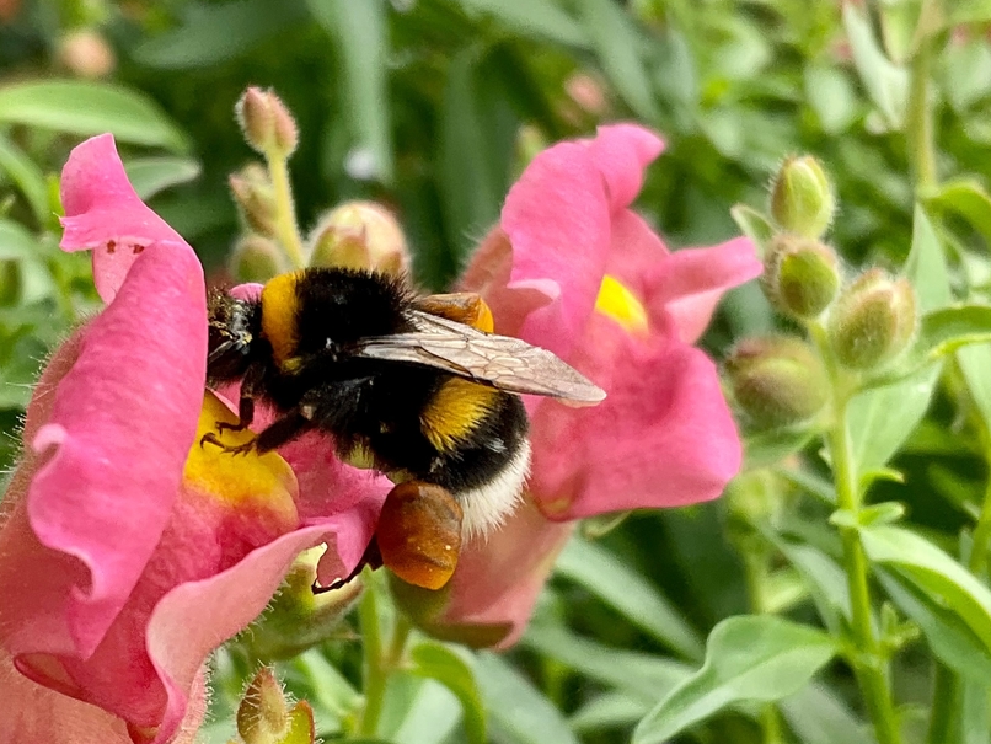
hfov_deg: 45.4
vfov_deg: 34.8
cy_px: 497
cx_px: 384
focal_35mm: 41
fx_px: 1174
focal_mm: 3
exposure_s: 1/297
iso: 16
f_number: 1.8
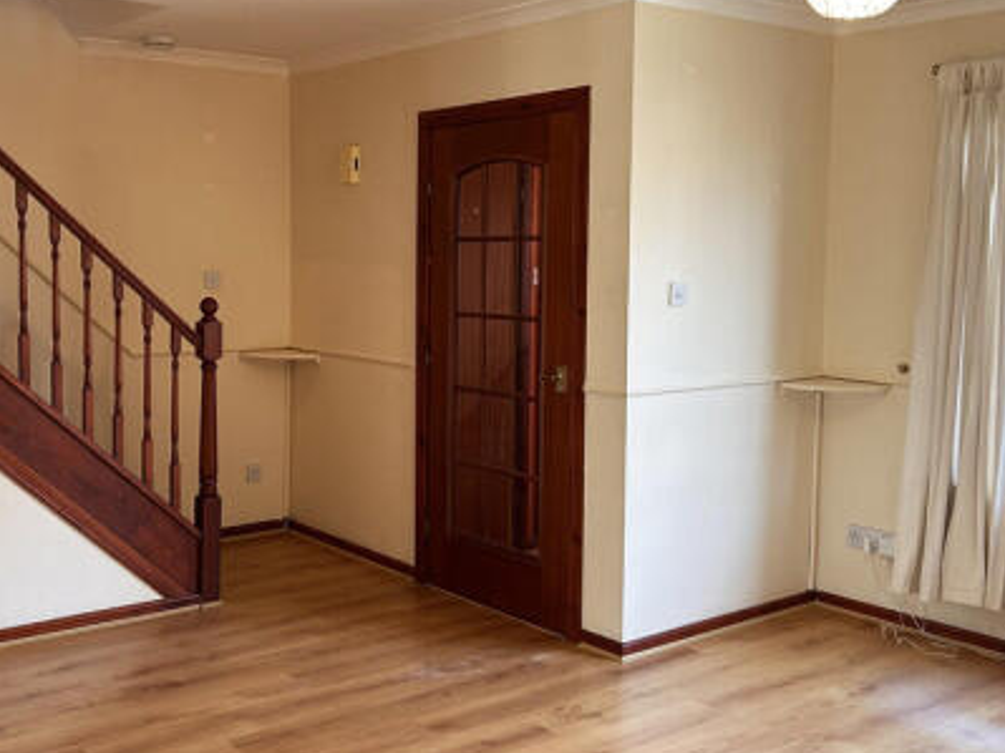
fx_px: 1103
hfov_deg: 48.5
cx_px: 369
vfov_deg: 37.7
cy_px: 371
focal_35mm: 38
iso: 125
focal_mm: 5.7
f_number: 1.5
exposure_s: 1/100
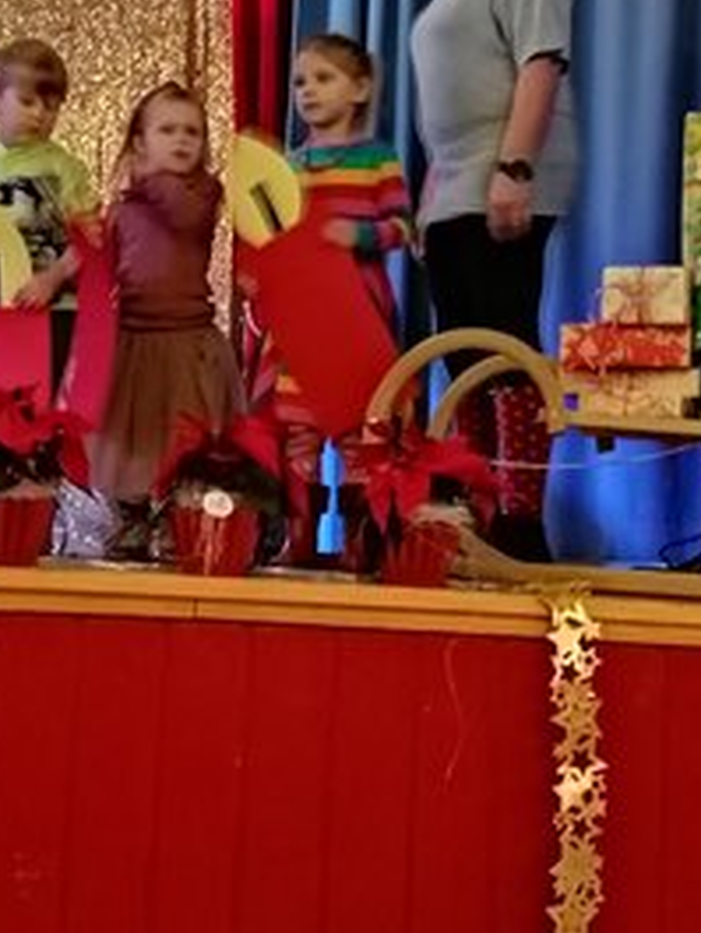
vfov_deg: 26.1
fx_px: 1996
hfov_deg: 19.9
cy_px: 289
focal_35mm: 74
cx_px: 254
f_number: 1.8
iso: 1000
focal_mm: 4.75
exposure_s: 1/5
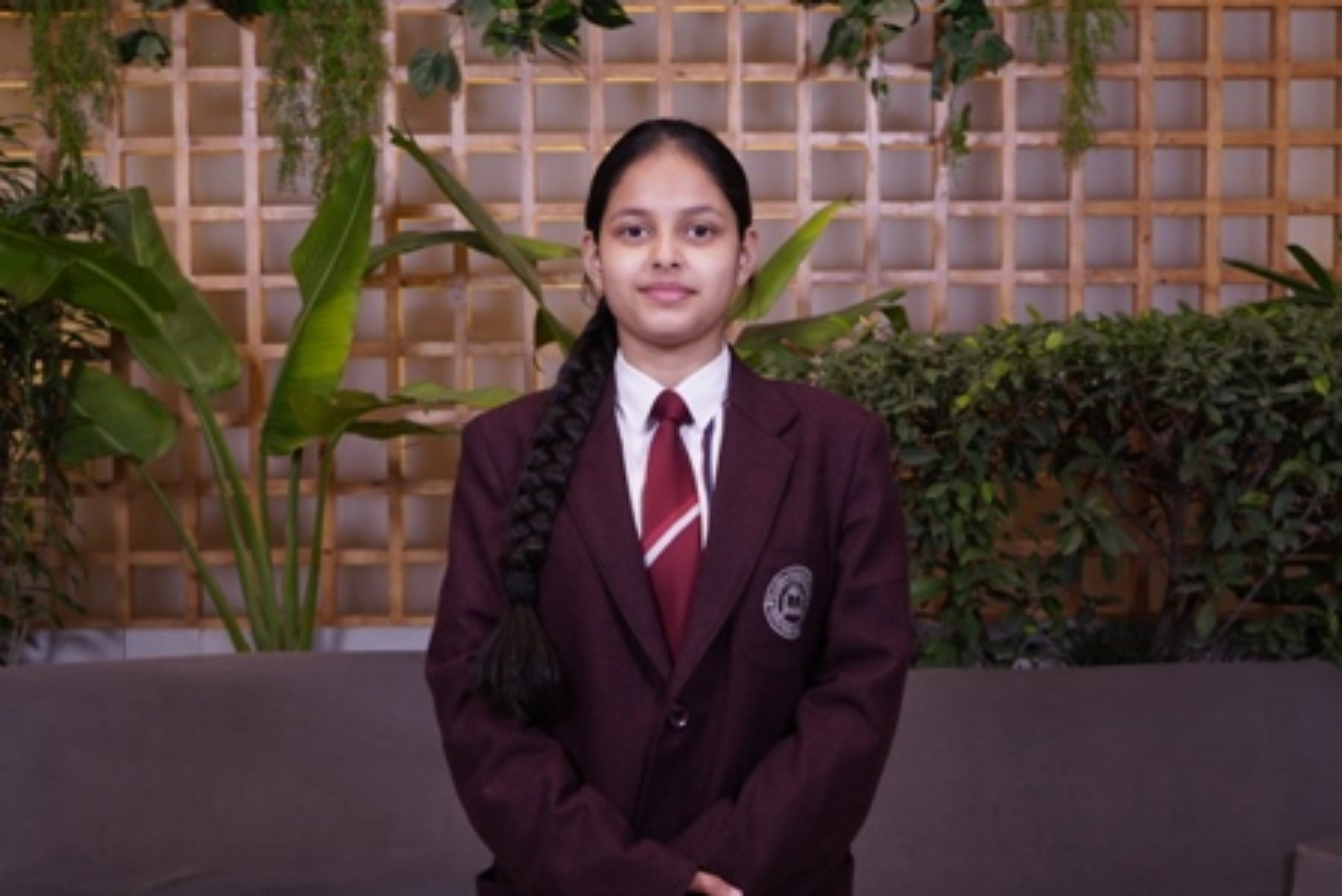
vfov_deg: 28.1
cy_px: 448
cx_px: 671
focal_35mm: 48
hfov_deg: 41.1
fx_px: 1790
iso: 500
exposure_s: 1/125
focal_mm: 32
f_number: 5
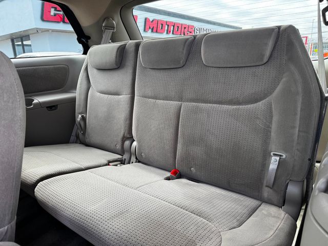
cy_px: 123
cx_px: 164
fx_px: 227
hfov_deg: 71.6
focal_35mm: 24
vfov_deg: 56.8
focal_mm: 6.76
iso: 125
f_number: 1.78
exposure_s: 1/121
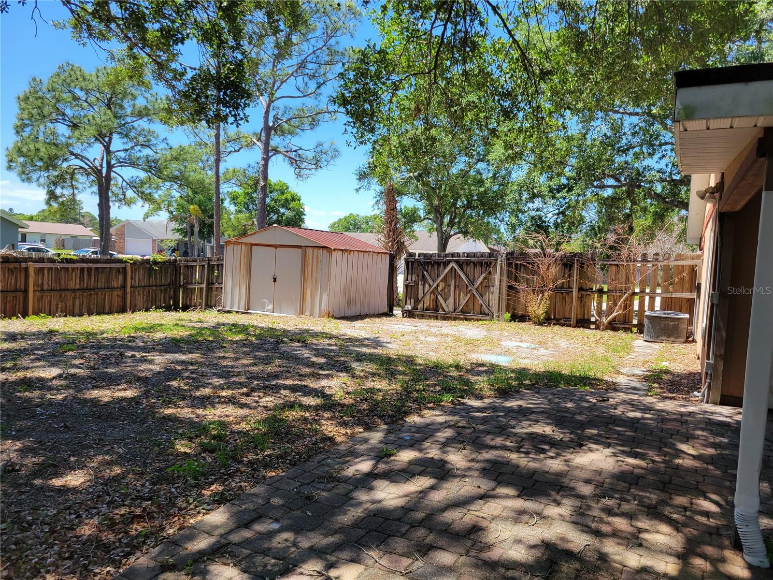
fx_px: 581
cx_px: 386
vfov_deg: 53.1
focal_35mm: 26
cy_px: 290
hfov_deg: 67.3
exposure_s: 1/1011
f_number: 1.8
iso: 40
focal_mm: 5.4
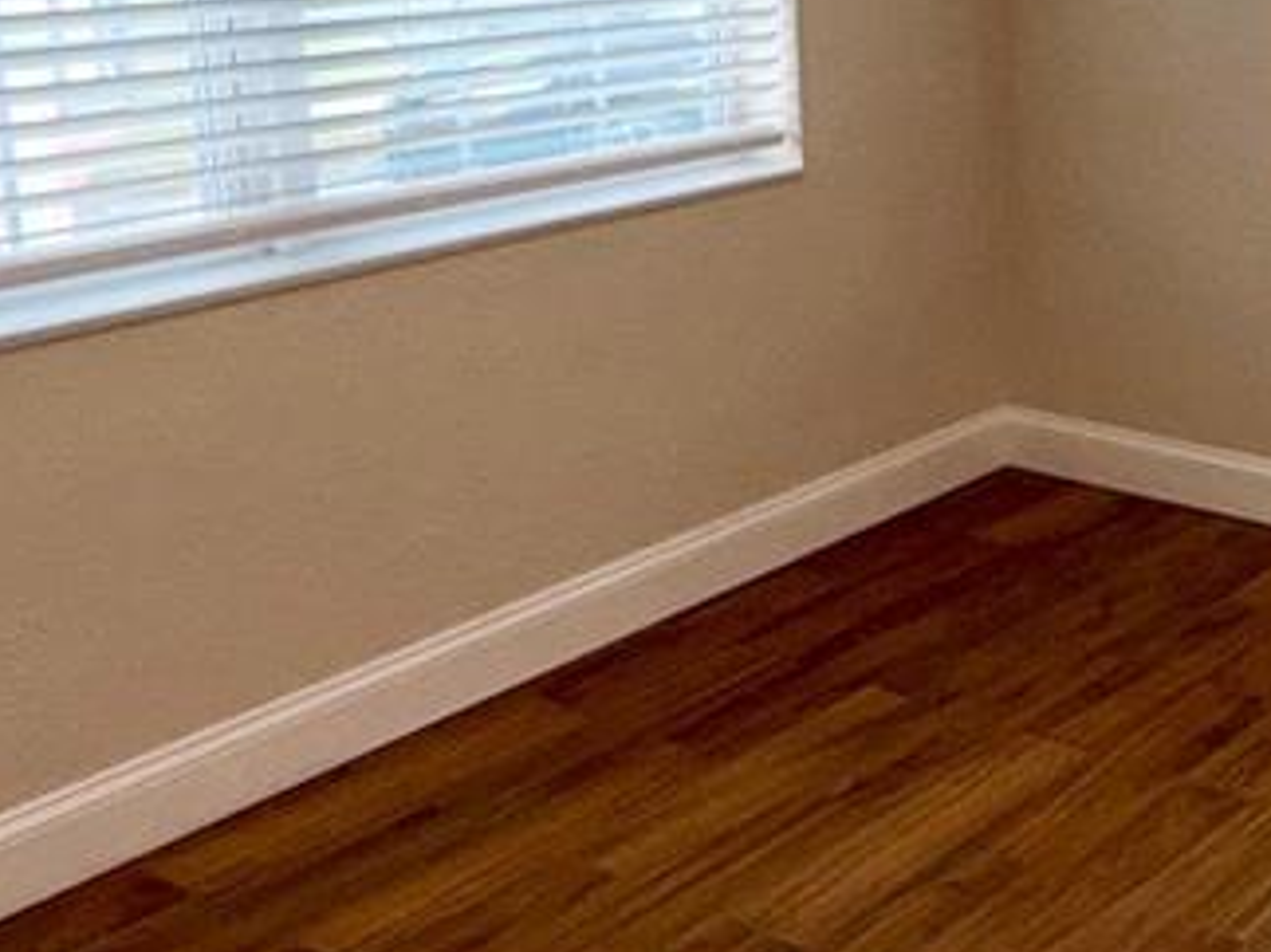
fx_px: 1909
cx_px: 1377
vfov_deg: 27.3
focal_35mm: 52
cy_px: 157
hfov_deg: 32.6
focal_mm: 2.22
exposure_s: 1/124
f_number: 2.2
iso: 40
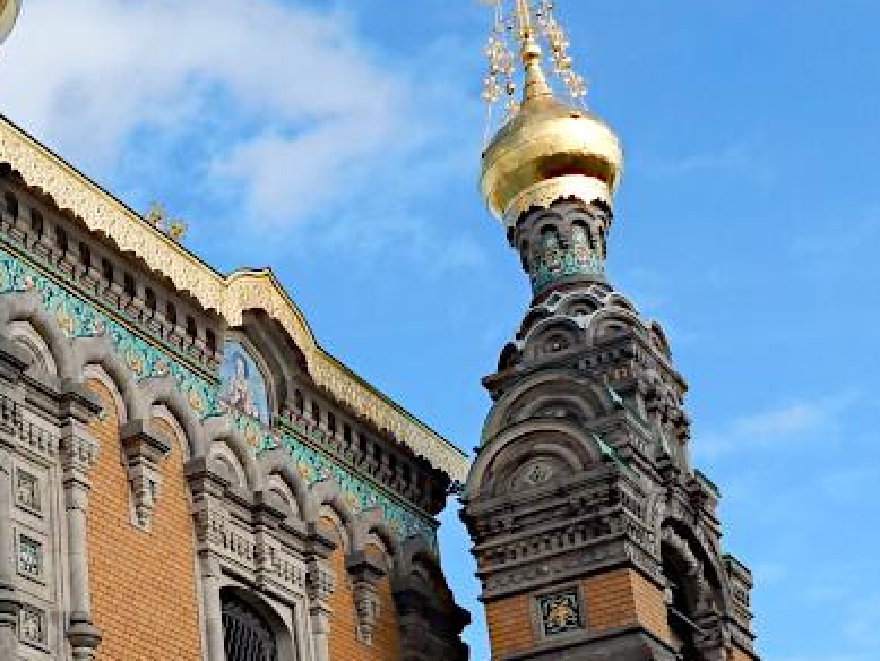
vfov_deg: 20.2
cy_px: 632
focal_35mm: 71
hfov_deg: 25.6
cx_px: -63
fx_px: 1806
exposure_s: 1/1250
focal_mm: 4
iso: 125
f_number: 3
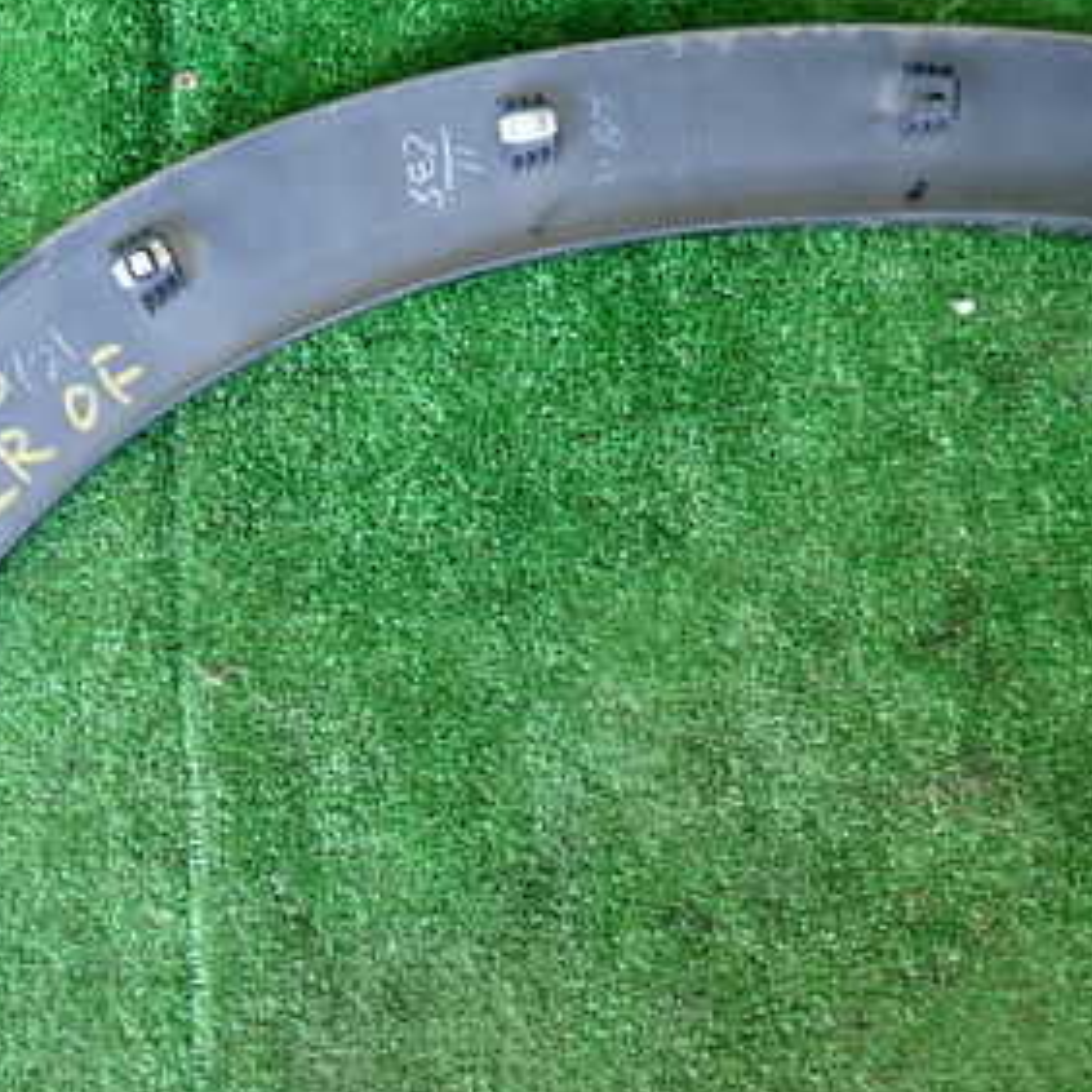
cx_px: 294
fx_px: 1677
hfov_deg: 35.4
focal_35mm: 47
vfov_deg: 36.0
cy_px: 592
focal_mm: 4.5
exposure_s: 1/30
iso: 200
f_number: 2
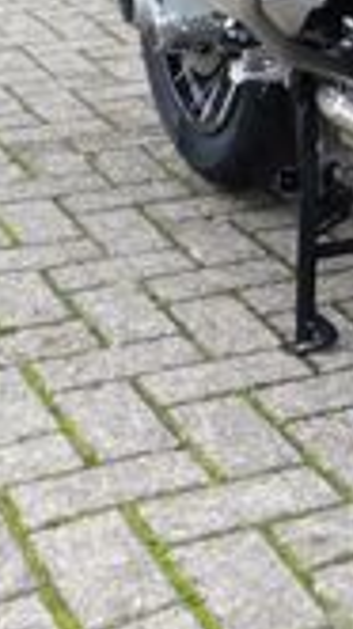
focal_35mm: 105
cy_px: -201
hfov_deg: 11.0
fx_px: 1753
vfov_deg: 18.8
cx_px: 539
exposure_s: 1/50
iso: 125
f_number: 3.1
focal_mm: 4.5
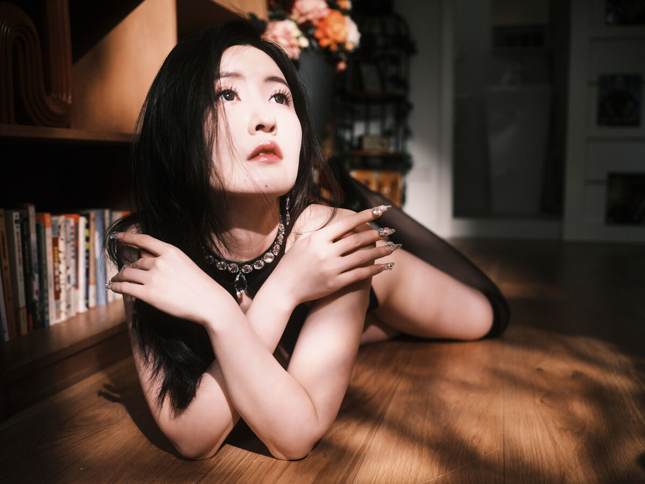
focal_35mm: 36
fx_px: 671
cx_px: 322
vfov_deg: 39.7
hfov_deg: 51.4
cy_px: 242
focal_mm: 45
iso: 3200
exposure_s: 1/100
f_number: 4
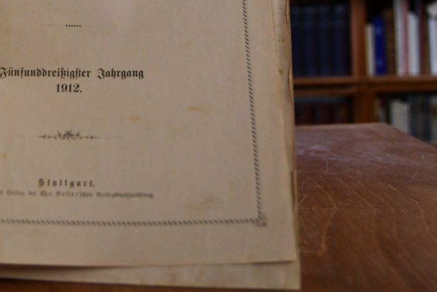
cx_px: 111
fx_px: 704
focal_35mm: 58
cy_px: 19
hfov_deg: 33.8
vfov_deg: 22.7
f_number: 3.5
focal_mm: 20
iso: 800
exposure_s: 1/160
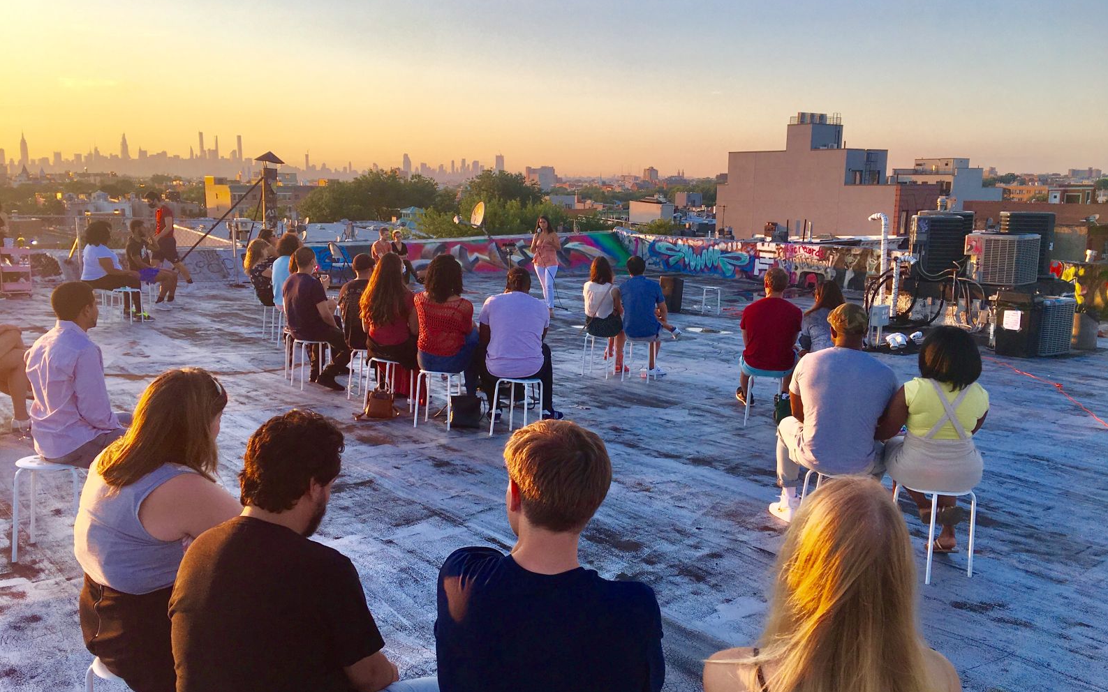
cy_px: 366
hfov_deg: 61.2
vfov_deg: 40.6
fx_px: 936
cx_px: 557
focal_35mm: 31
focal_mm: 4.15
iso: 25
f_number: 2.2
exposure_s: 1/407
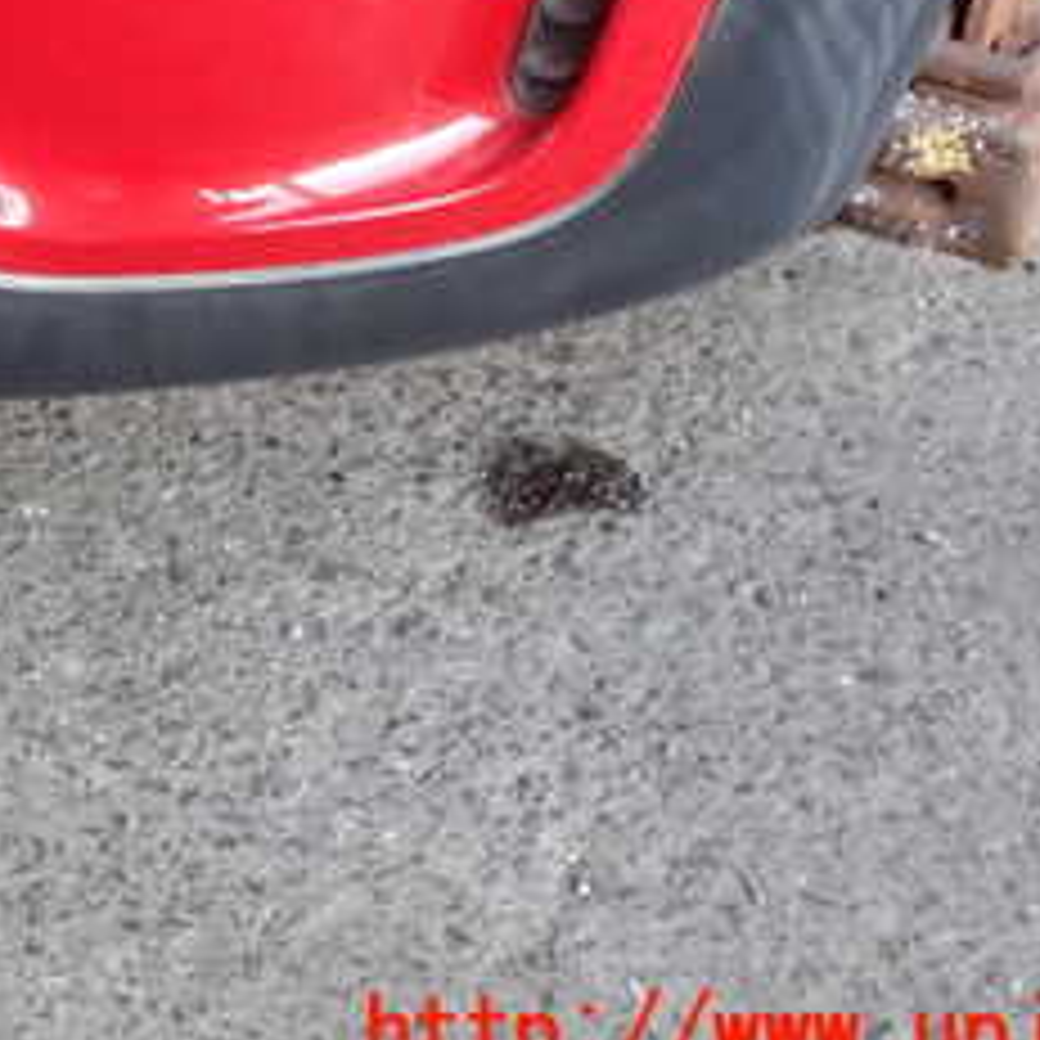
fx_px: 2345
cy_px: 81
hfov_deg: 24.0
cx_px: 32
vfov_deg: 24.2
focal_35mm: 69
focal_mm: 5.4
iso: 160
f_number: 2.3
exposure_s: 1/60
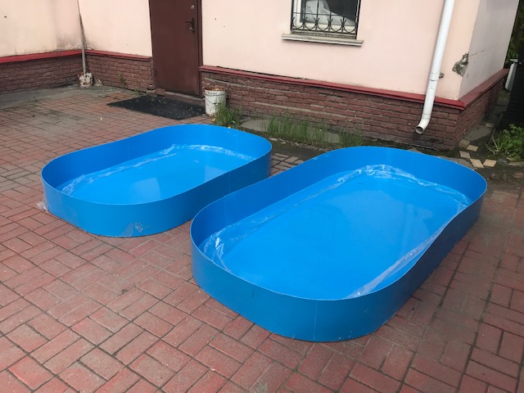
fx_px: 424
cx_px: 262
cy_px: 196
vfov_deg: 49.7
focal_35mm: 28
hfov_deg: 63.4
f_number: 1.8
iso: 20
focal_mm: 3.99
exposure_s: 1/1198
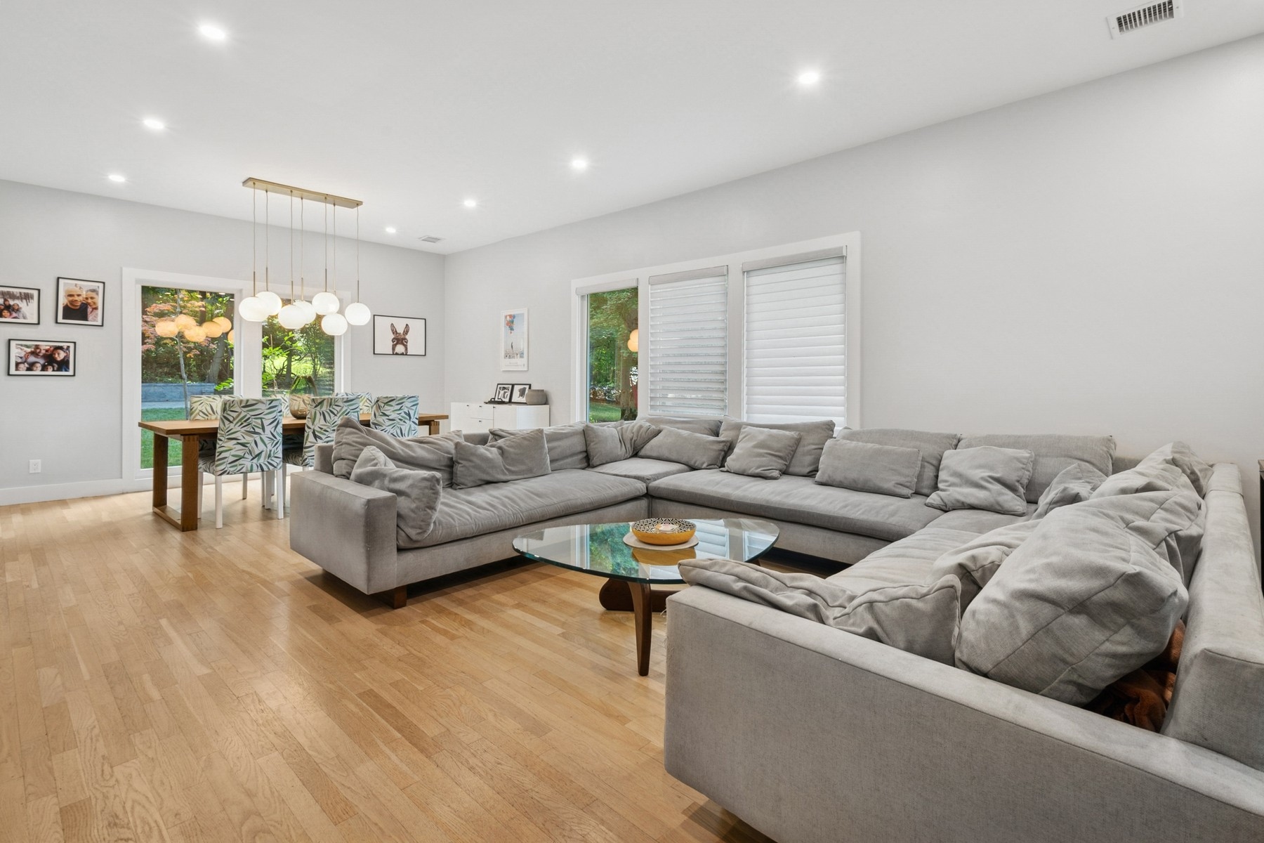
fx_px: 527
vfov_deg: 77.3
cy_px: 422
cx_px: 632
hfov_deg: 100.4
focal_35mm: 15
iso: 100
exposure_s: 1/1.67
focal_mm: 10
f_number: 11
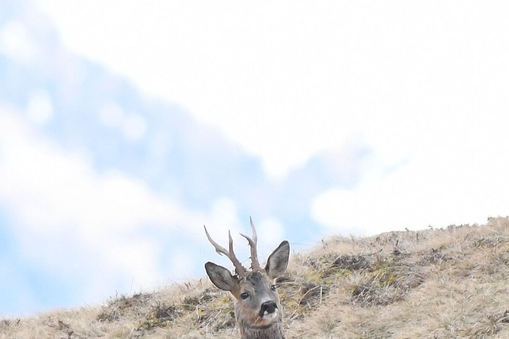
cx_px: 305
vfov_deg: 0.9
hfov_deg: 1.3
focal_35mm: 1540
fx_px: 21761
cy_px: 308
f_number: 6.3
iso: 1600
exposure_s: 1/800
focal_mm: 500
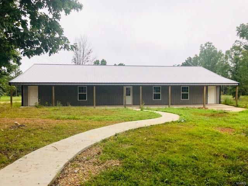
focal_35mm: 28
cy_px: 93
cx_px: 124
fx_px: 201
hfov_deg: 63.4
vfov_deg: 49.7
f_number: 1.8
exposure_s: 1/1779
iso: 20
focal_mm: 4
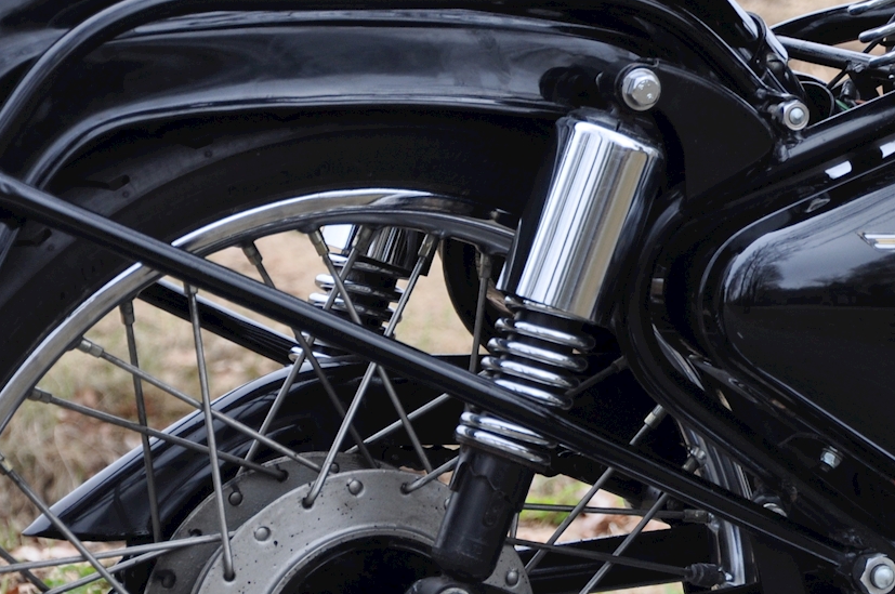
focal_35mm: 261
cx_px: 996
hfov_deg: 7.8
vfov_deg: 5.2
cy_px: 273
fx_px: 6484
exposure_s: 1/125
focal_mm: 75
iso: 250
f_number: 5.6
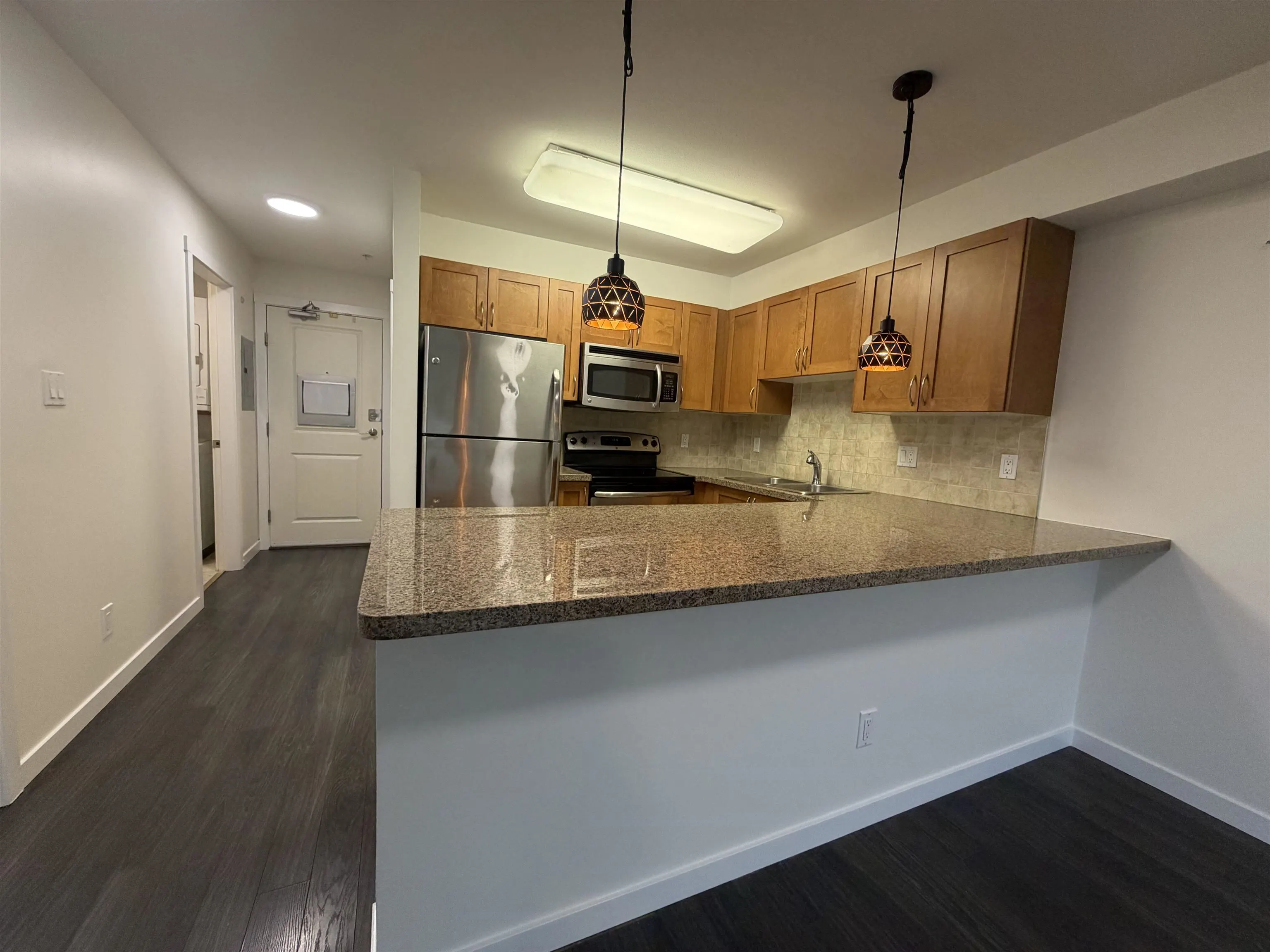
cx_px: 635
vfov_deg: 85.7
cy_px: 476
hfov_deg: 102.1
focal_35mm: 14
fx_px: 514
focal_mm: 2.22
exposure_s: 1/60
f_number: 2.2
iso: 200
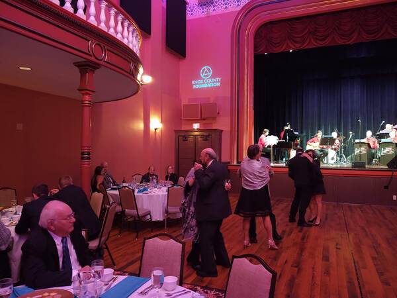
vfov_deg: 51.4
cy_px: 149
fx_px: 310
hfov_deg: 65.3
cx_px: 198
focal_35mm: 27
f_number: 1.7
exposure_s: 1/20
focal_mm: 4.75
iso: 772
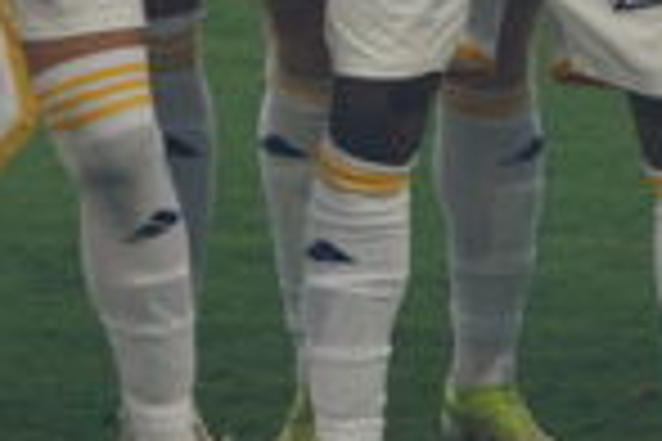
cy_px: -518
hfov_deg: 5.6
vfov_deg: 3.7
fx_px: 6730
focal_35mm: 366
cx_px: 639
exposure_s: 1/160
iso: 160
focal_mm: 70
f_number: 4
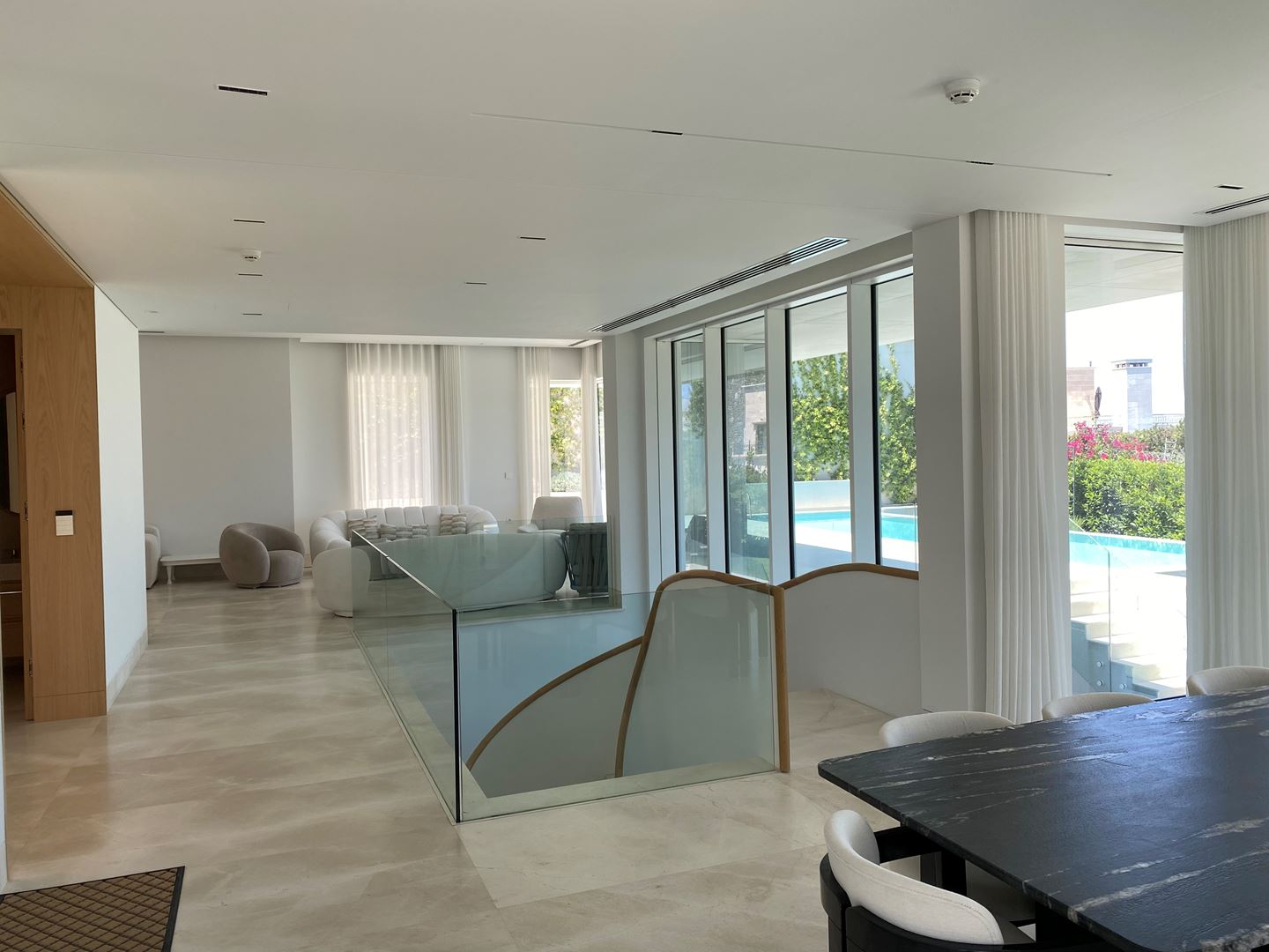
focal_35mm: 26
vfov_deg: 53.1
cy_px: 476
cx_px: 634
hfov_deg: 67.3
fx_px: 953
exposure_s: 1/360
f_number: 1.8
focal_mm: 4.25
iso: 32
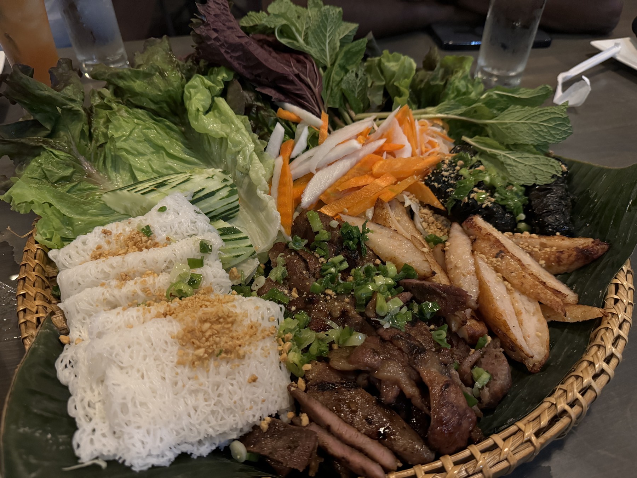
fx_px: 442
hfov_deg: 71.6
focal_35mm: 24
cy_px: 239
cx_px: 318
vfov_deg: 56.8
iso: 800
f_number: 1.78
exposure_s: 1/30
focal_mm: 6.76
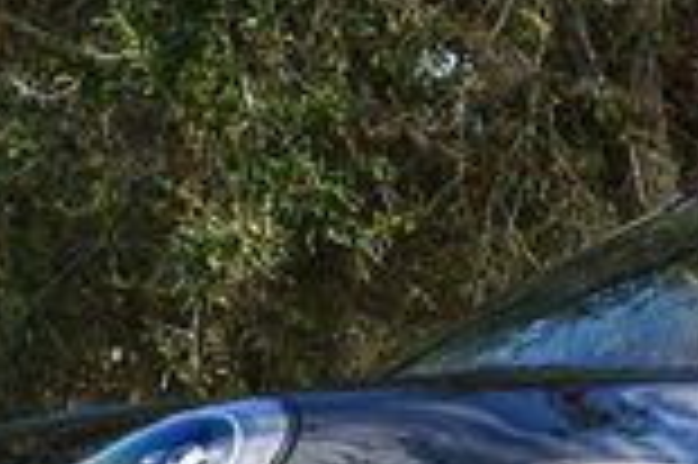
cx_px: 657
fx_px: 2886
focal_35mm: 149
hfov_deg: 13.6
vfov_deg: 9.2
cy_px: 419
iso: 200
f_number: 6.3
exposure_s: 1/250
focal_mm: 18
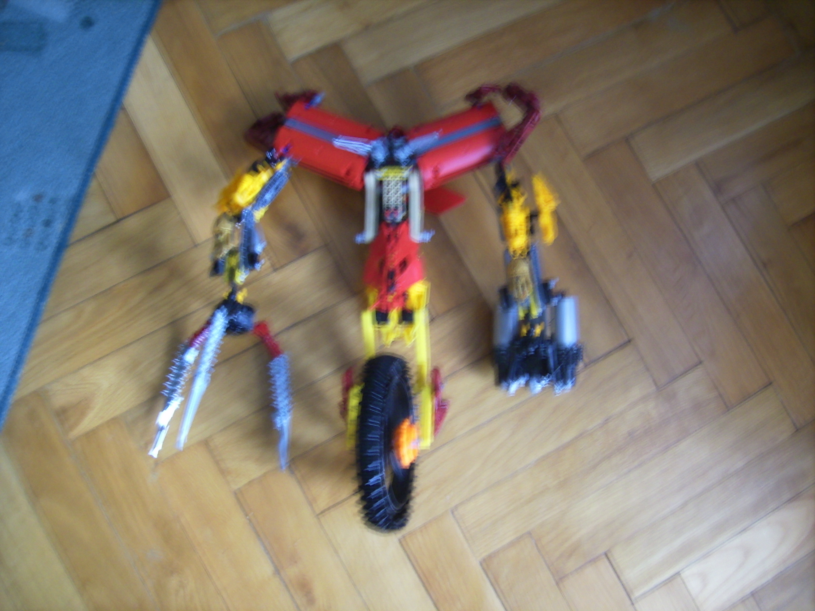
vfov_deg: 44.2
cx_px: 408
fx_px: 753
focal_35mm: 32
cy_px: 306
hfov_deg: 56.8
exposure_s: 1
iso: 50
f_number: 2.8
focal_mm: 5.99
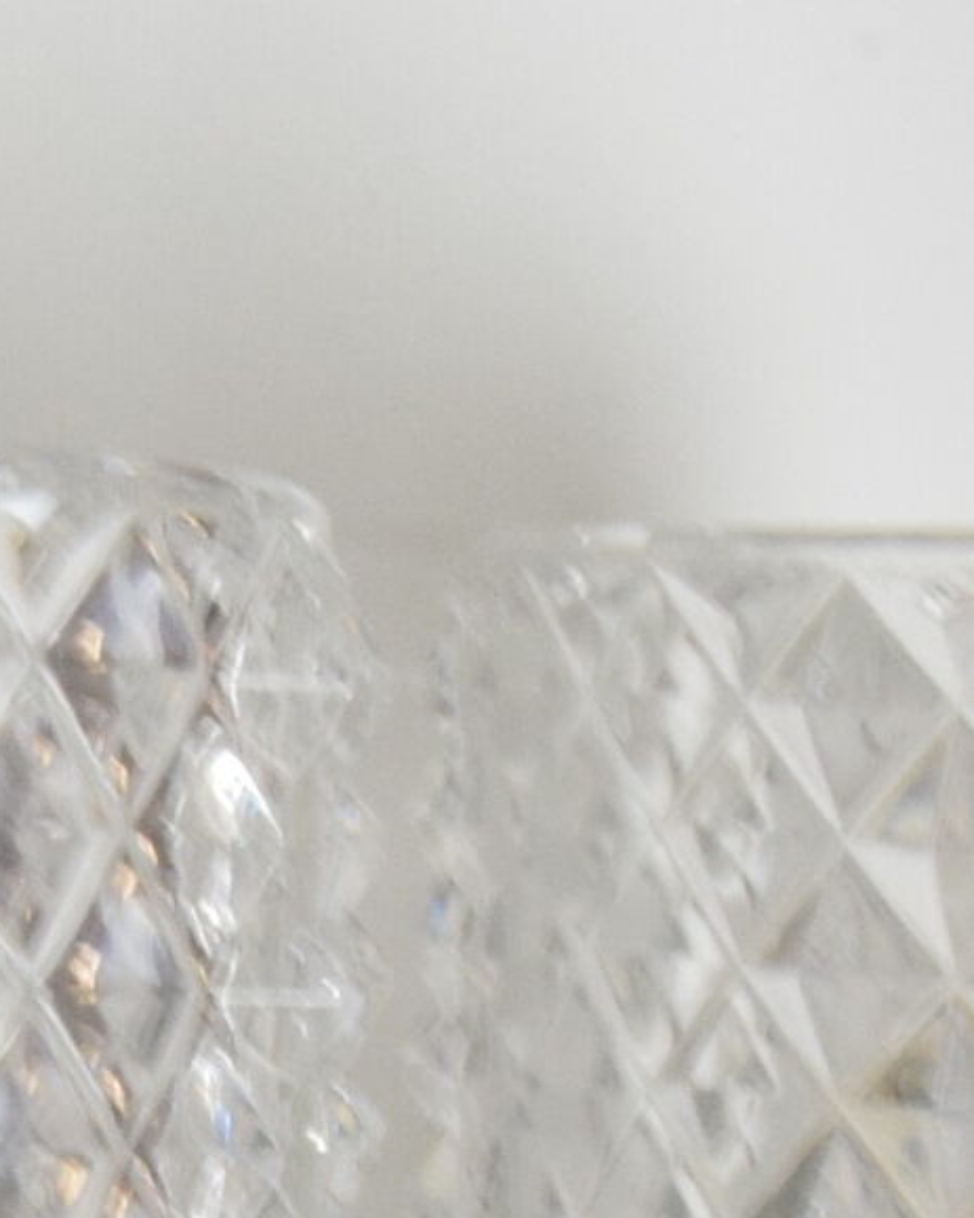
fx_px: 8398
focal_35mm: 233
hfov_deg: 6.6
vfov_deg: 8.1
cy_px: 1946
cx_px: -95
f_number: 29
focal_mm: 32
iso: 1600
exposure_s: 1/13
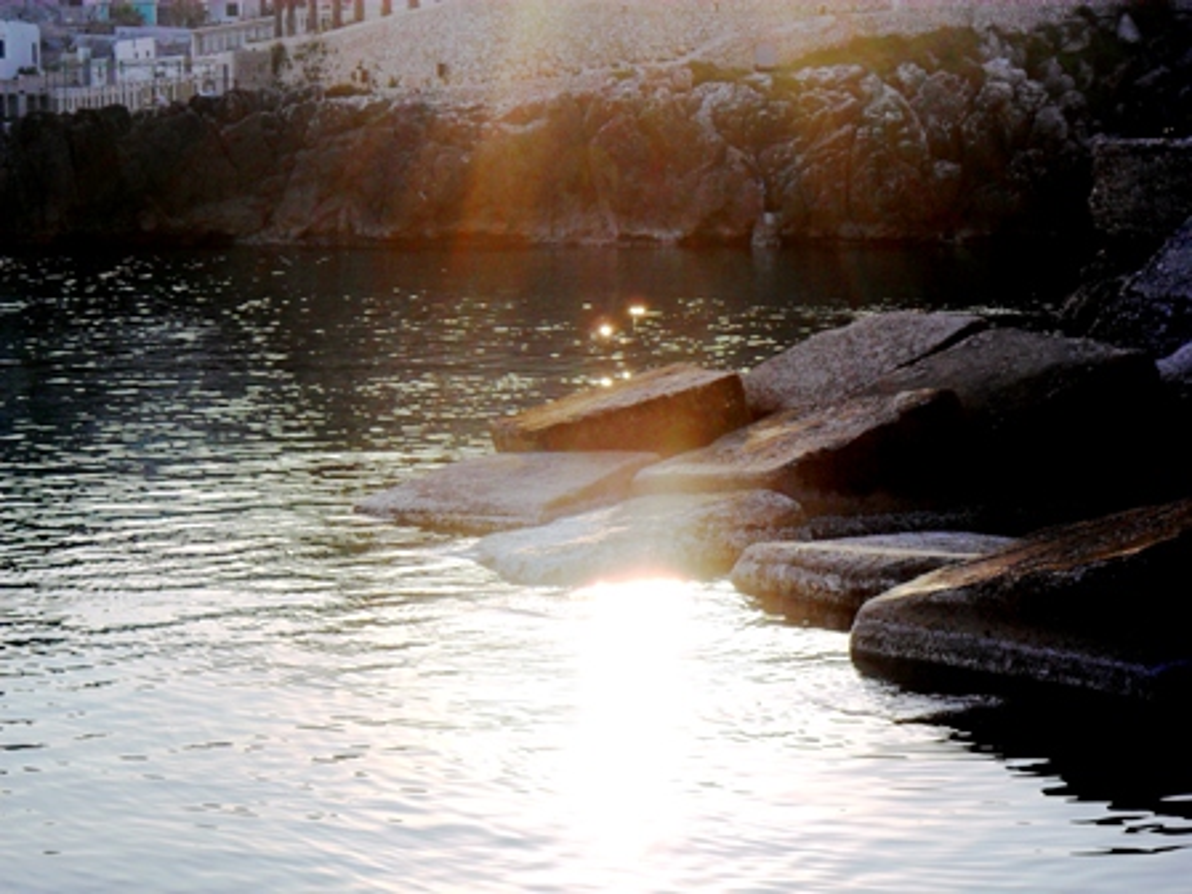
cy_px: 447
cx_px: 596
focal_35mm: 75
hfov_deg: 26.0
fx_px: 2583
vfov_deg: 19.6
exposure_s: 1/500
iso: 80
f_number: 4.6
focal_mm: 13.5
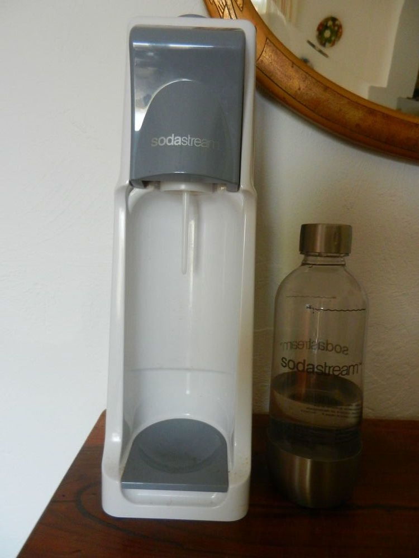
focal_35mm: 25
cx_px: 210
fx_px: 403
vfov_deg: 69.4
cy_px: 279
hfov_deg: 54.9
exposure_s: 1/15
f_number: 3.5
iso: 400
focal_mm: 4.5
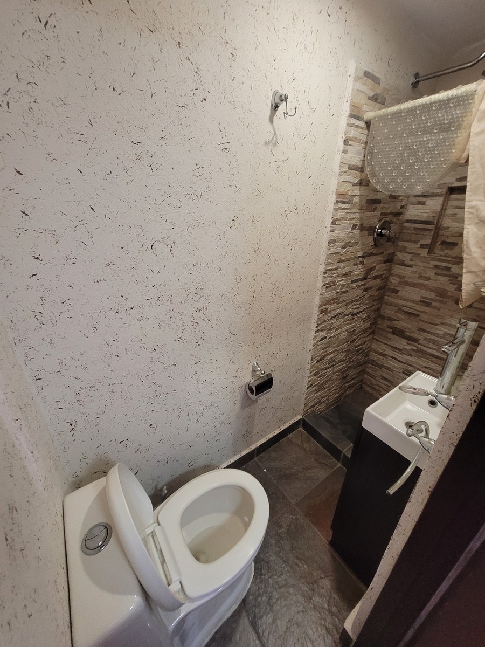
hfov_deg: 89.9
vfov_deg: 106.2
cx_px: 242
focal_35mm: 13
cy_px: 324
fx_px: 243
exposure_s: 1/60
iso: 250
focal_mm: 1.74
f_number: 2.2
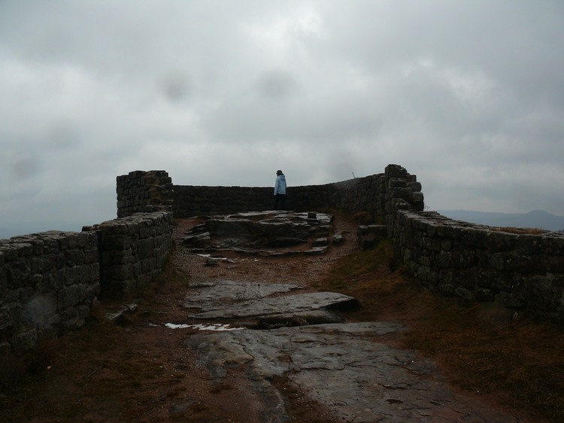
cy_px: 212
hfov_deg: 52.6
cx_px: 282
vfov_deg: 40.7
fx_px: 570
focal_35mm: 35
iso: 100
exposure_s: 1/160
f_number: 4
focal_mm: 7.4
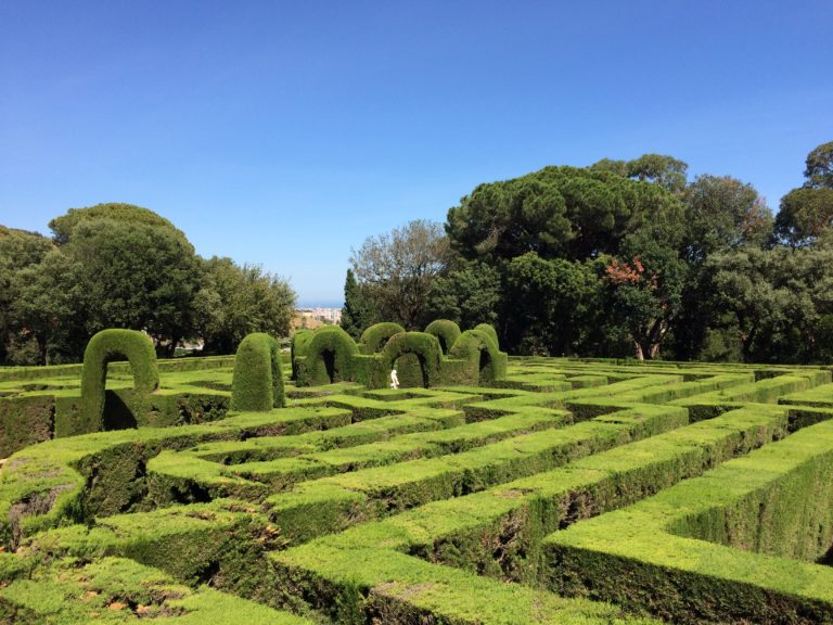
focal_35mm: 29
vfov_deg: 48.2
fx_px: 698
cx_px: 416
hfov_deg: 61.7
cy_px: 312
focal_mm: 4.15
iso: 32
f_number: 2.2
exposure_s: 1/1580
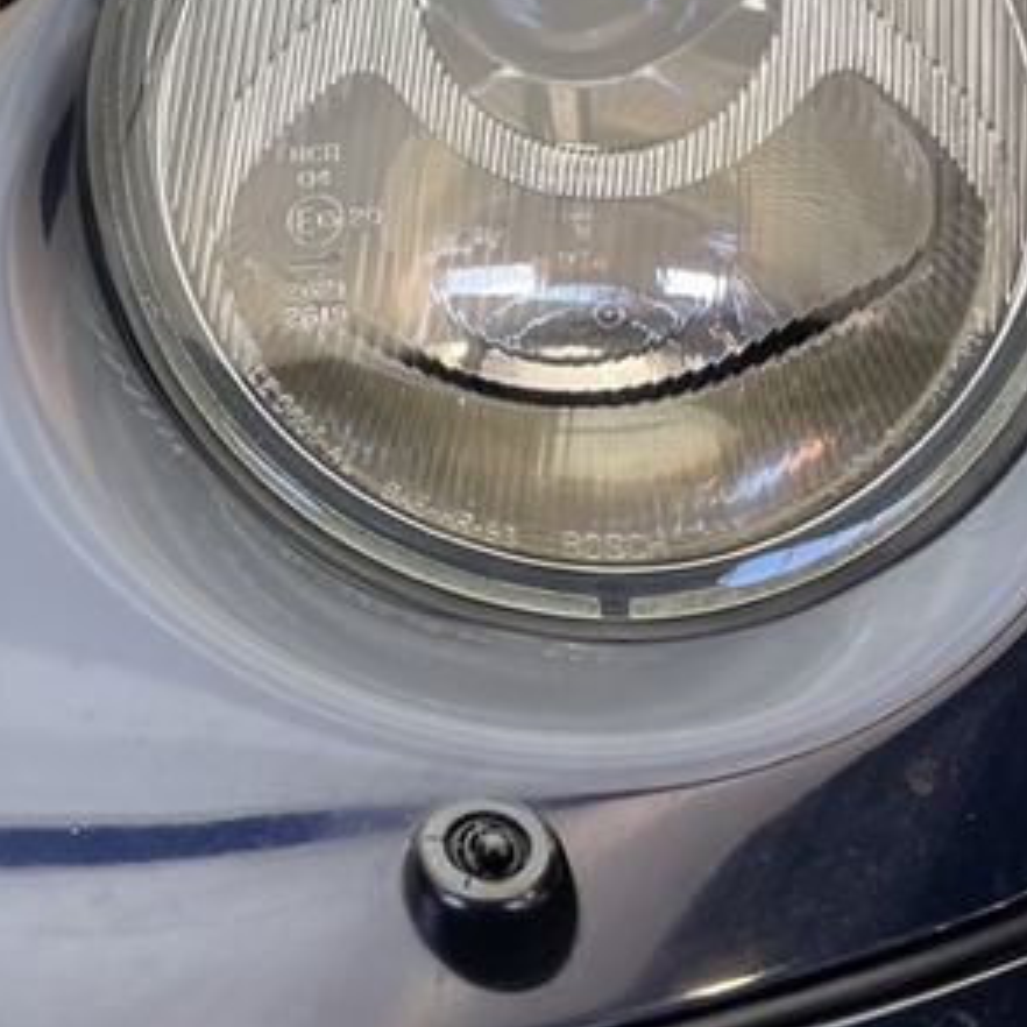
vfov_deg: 28.3
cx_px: 318
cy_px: 307
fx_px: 2014
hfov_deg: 28.4
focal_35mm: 60
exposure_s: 1/100
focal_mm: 4.2
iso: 80
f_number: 1.6
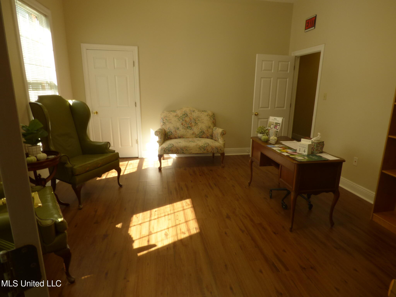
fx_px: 229
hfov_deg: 81.7
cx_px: 198
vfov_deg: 66.0
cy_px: 148
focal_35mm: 20
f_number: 6.3
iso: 100
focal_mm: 3.58
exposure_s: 1/25
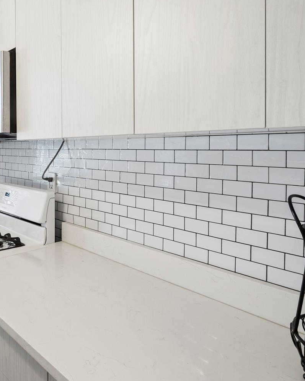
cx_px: 28
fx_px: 305
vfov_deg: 63.4
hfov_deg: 47.5
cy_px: 149
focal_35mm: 27
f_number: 11
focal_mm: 14
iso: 100
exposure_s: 1/1.25
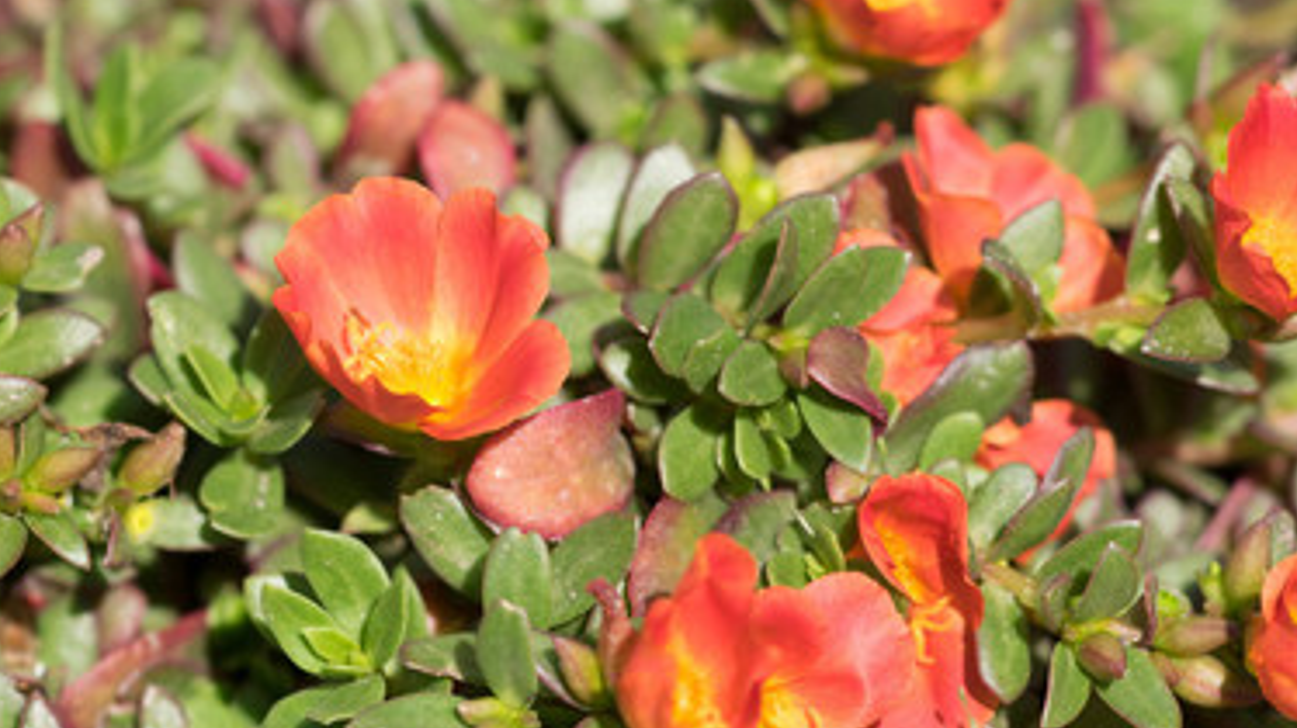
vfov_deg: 3.9
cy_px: 307
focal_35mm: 315
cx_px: 479
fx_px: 10829
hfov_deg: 6.9
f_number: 4.5
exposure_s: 1/1250
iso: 200
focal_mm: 150
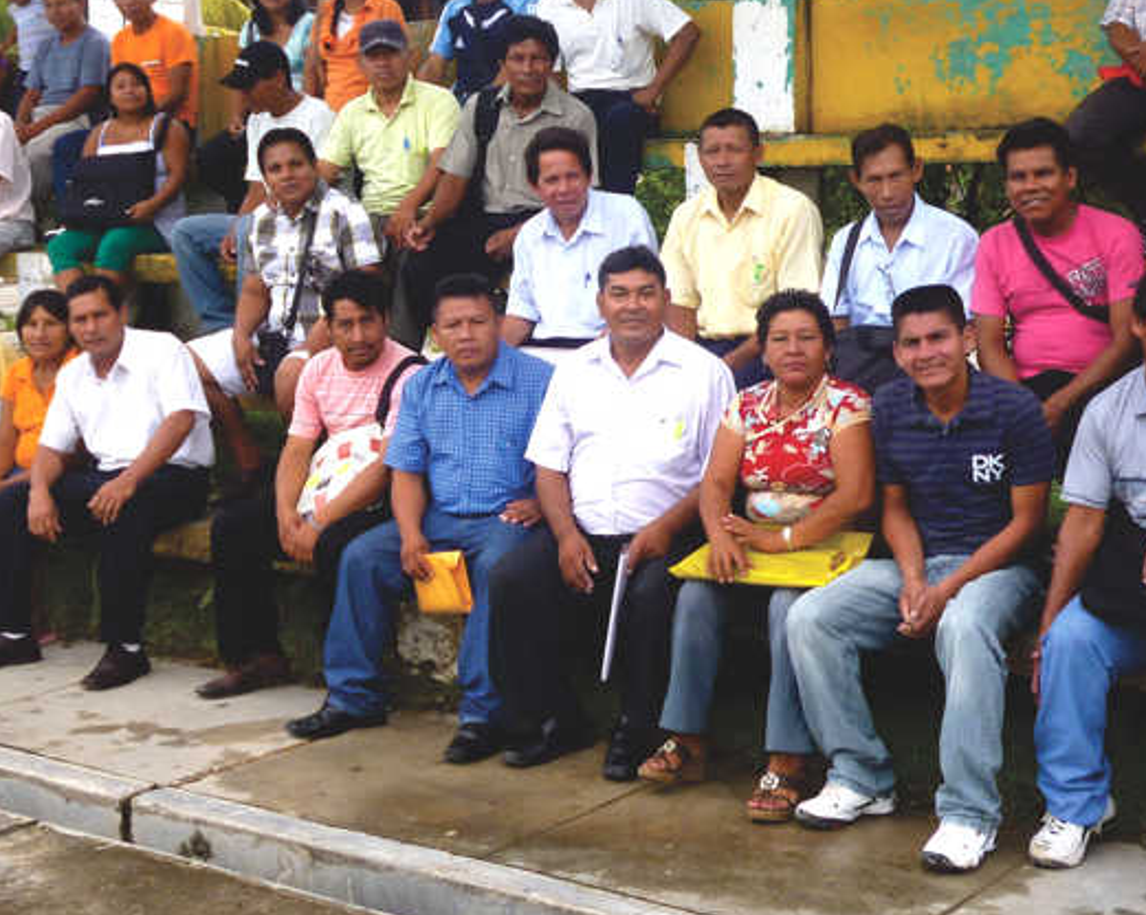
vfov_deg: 25.2
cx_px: 655
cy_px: 286
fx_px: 2034
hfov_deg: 31.4
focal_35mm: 60
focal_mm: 5.7
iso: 100
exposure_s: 1/250
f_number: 3.3
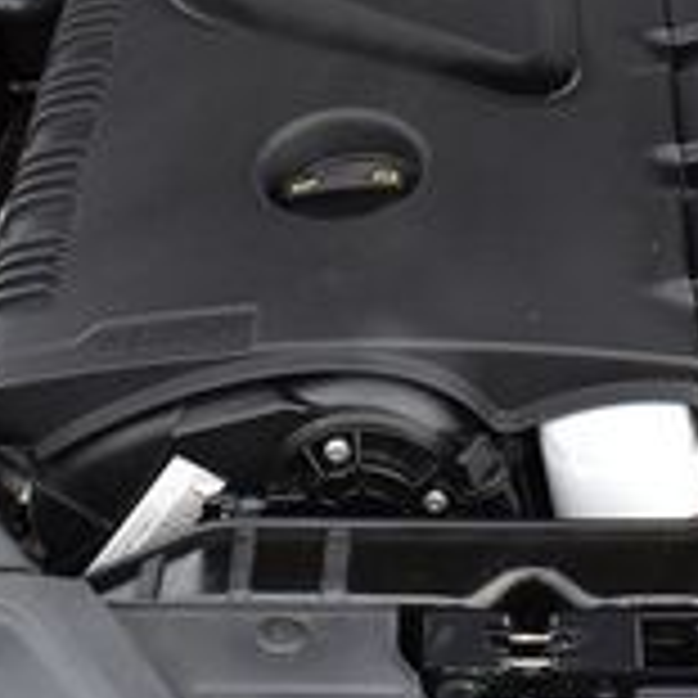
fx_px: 2395
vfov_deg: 16.4
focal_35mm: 105
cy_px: 74
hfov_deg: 16.5
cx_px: 545
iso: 400
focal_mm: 20
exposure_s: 1/250
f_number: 5.6
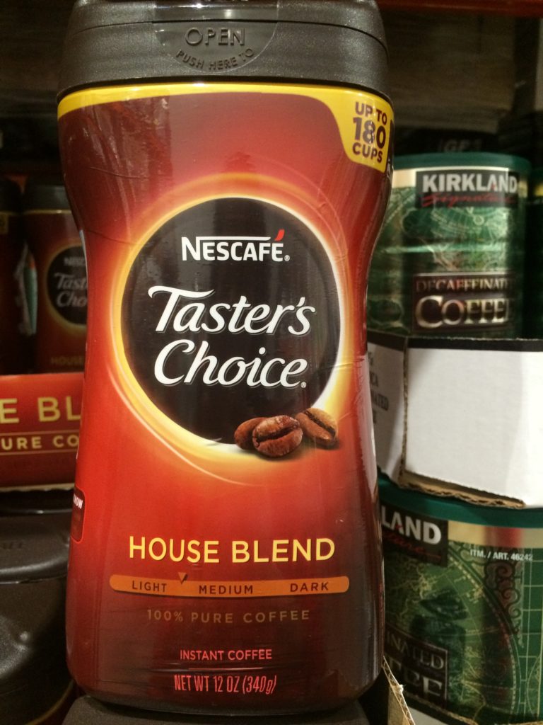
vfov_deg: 61.7
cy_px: 362
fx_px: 607
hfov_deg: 48.2
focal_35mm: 29
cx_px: 272
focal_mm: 4.15
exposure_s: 1/30
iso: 250
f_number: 2.2
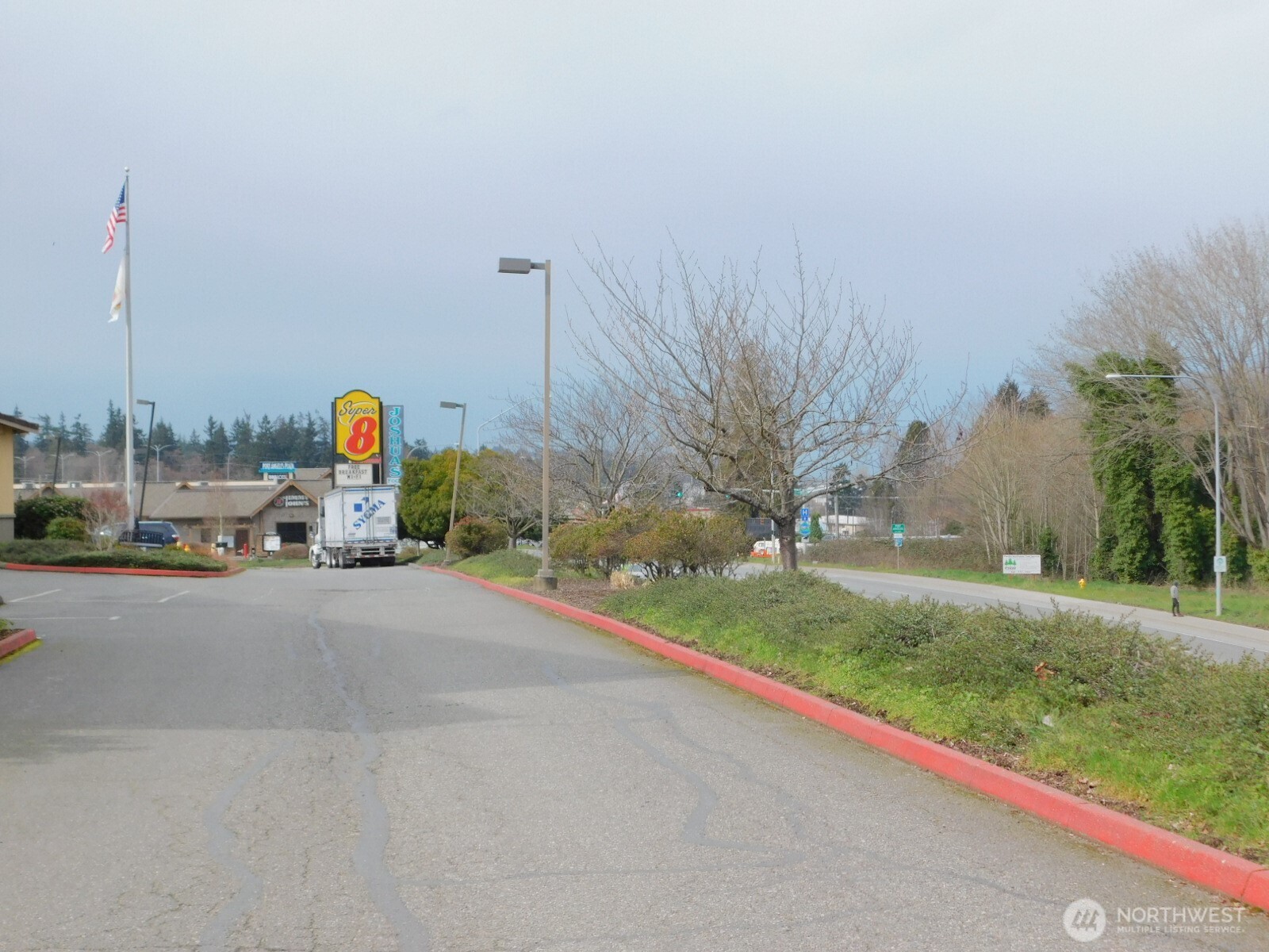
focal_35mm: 59
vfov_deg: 24.8
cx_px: 634
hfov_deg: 32.7
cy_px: 476
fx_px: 2163
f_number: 4
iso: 125
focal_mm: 10.4
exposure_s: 1/640
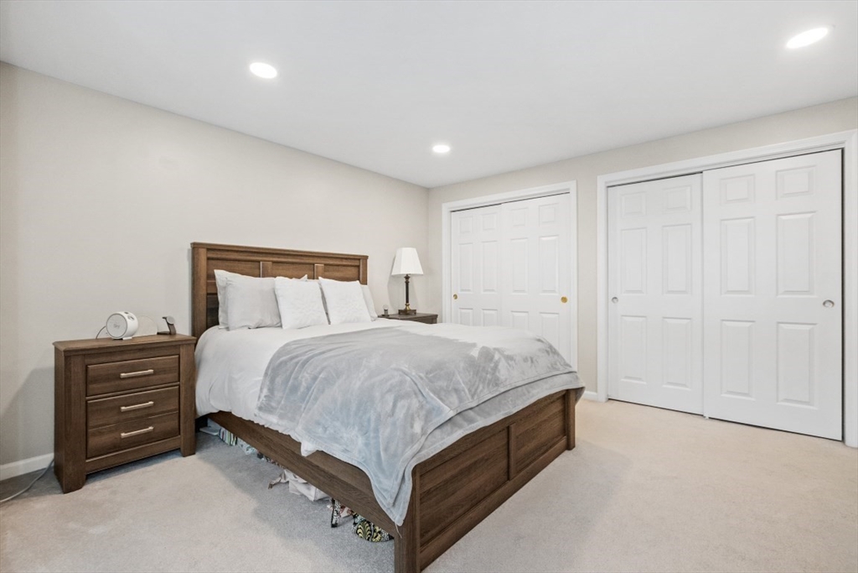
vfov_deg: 77.3
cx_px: 429
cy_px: 286
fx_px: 358
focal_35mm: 15
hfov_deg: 100.4
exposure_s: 1/80
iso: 1250
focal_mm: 10
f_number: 5.6
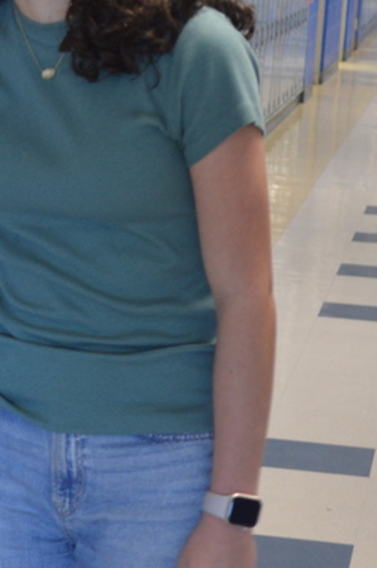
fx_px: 2048
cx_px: 67
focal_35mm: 130
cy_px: 389
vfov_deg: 15.7
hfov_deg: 10.5
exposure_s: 1/20
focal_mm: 32
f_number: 4.8
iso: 400
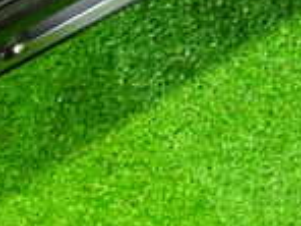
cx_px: 142
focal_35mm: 122
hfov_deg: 16.1
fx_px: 1061
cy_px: -173
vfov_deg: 11.3
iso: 800
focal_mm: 5.4
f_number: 2.3
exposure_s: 1/20
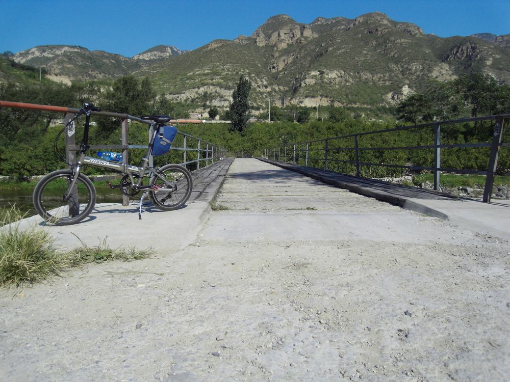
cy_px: 191
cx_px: 255
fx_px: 354
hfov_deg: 71.6
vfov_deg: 56.8
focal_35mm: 24
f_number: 7.3
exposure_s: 1/320
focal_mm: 4.3
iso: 80
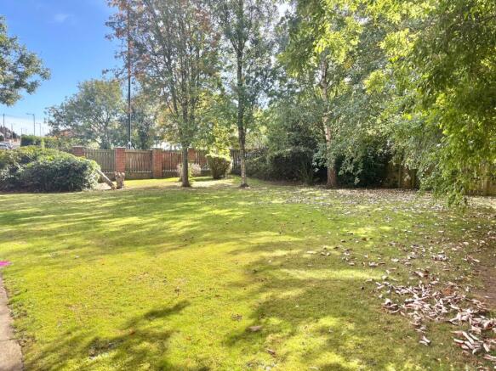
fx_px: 372
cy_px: 186
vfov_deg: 53.0
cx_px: 248
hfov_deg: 67.3
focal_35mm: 26
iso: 50
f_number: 1.6
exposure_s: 1/634
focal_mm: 5.96
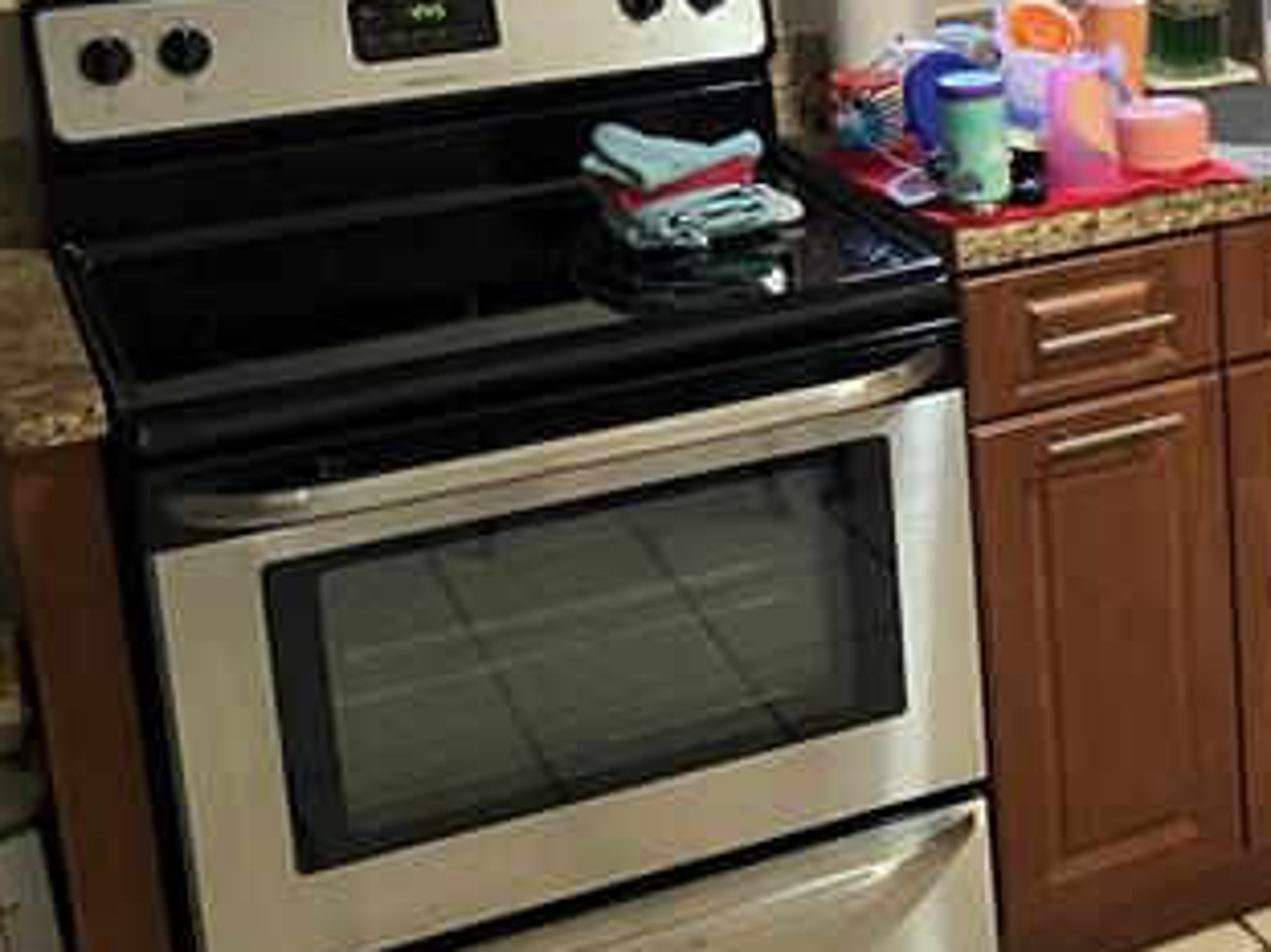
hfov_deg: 24.7
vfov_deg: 20.0
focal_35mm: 72
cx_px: 1492
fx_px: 2643
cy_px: 69
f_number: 1.8
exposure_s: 1/40
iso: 250
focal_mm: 3.99
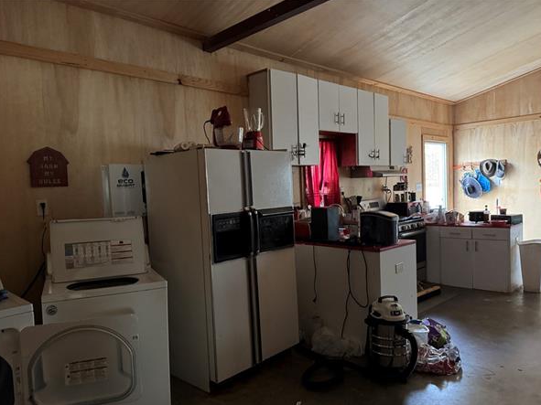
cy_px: 217
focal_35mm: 26
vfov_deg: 53.0
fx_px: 406
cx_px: 255
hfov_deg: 67.3
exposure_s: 1/37
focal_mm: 6.76
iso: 1000
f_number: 1.78
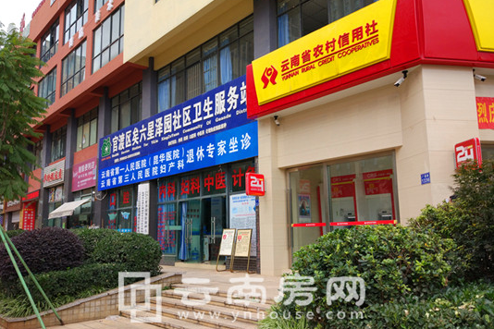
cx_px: 241
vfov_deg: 43.6
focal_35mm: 30
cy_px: 177
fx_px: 412
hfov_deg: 61.9
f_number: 2
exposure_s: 1/207
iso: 100
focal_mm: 4.26
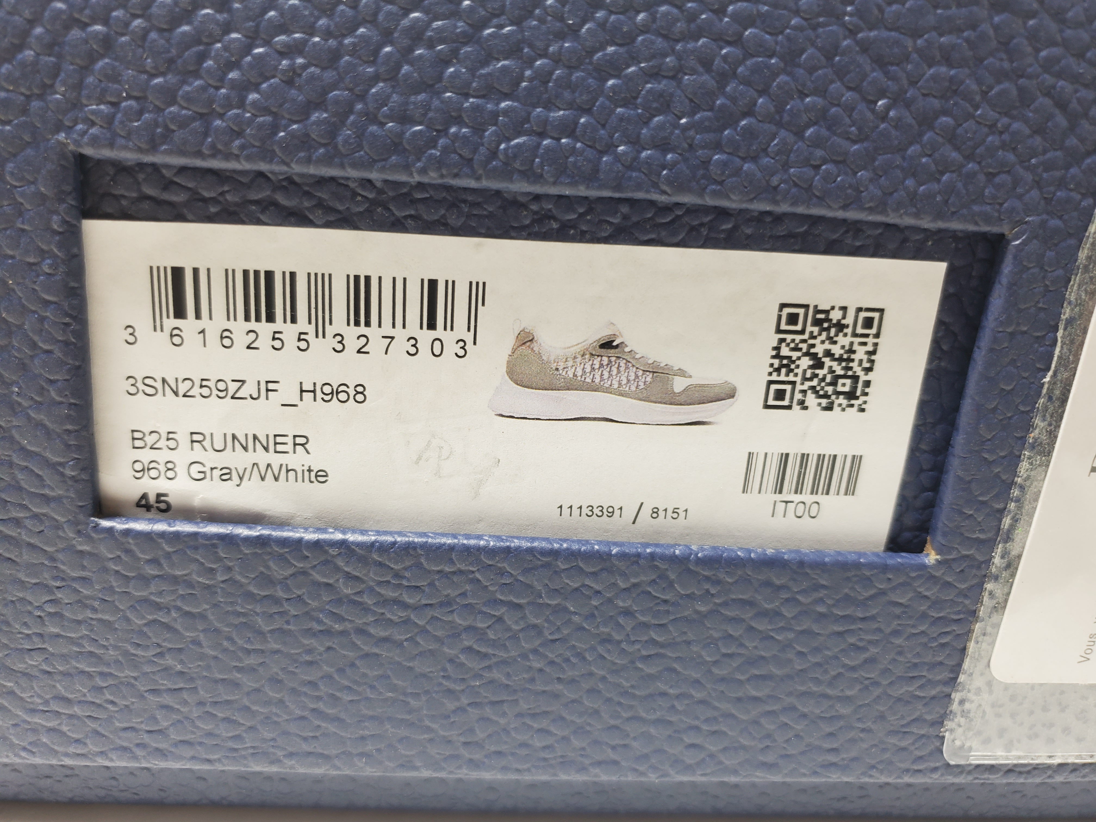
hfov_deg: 67.3
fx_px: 823
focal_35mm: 26
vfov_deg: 53.1
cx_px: 548
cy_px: 411
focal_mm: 4.3
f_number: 1.5
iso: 50
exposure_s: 1/111
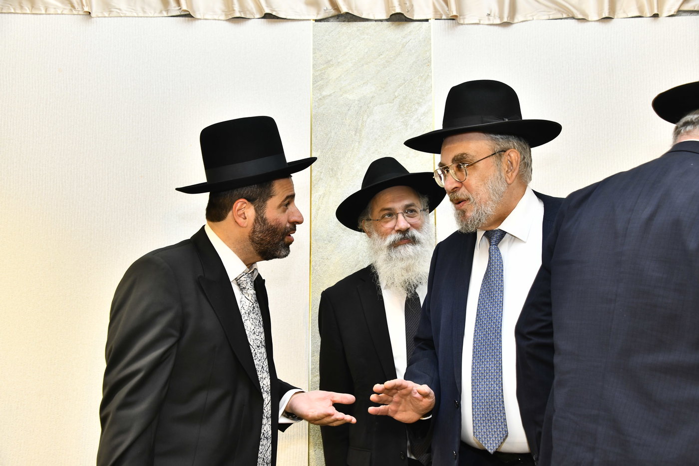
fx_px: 874
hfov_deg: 43.6
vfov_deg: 29.9
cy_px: 233
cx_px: 350
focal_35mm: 45
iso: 1000
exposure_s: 1/125
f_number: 5.6
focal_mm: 45
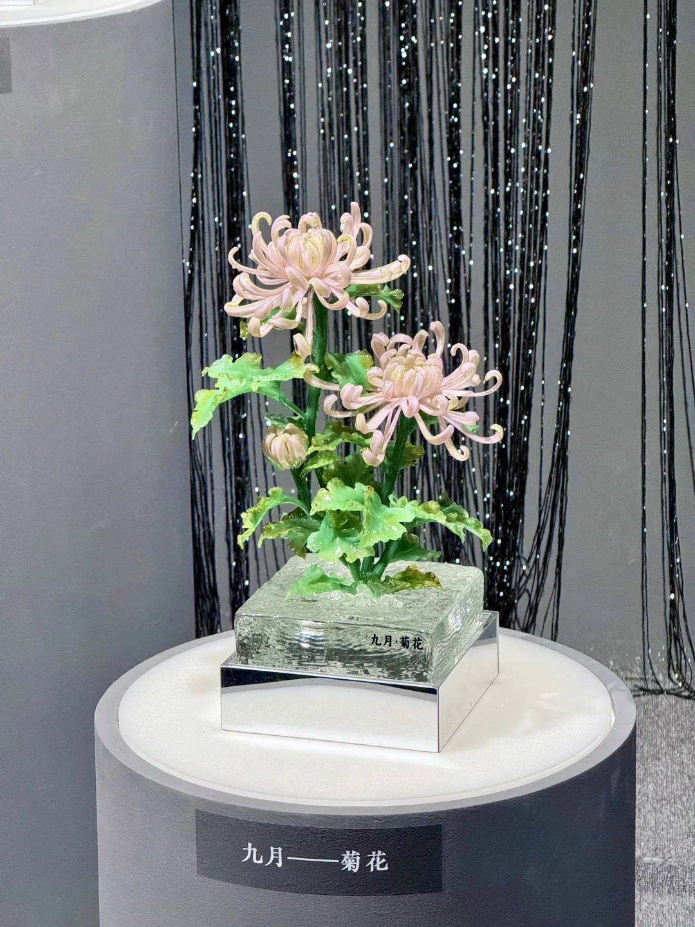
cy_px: 464
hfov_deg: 12.3
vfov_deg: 16.4
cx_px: 348
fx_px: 3212
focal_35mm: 120
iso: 250
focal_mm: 15.66
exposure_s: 1/57
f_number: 2.8
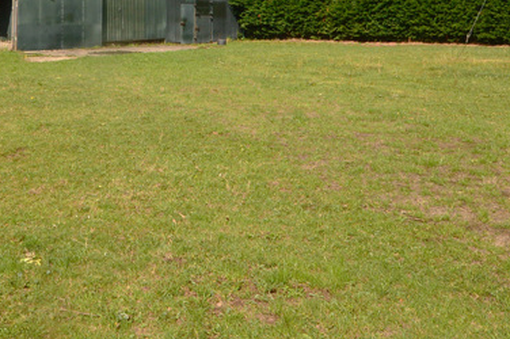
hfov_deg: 38.6
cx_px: 119
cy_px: -45
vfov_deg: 25.0
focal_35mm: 50
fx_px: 704
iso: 280
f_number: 11
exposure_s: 1/500
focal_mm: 11.5
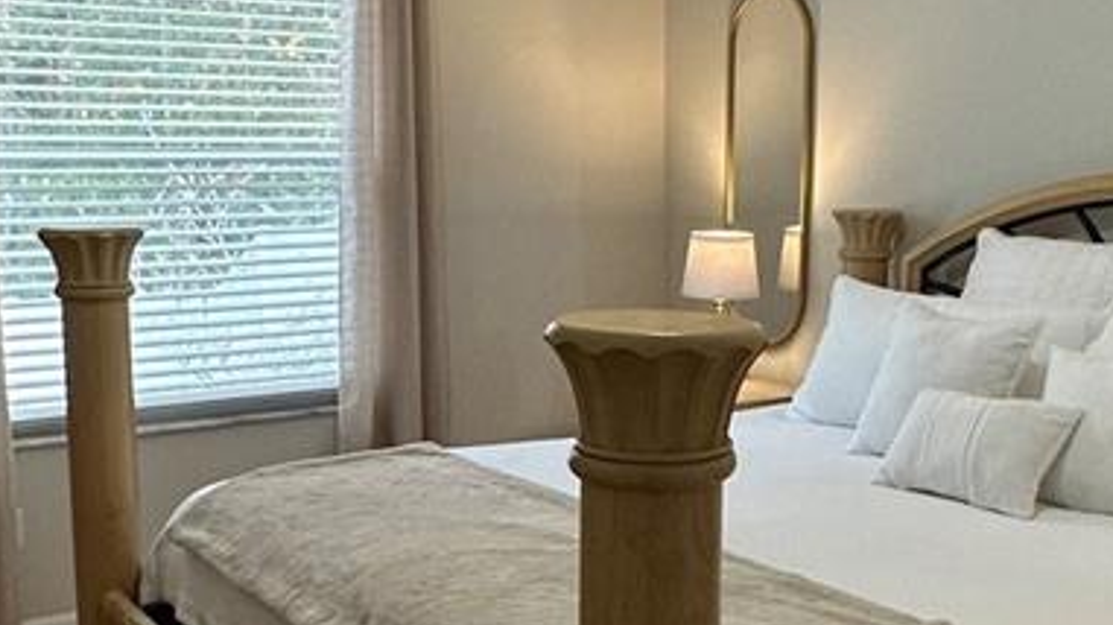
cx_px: 643
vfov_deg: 24.9
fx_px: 1416
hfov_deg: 42.8
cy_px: 368
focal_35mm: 48
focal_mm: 2.22
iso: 160
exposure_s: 1/120
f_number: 2.2
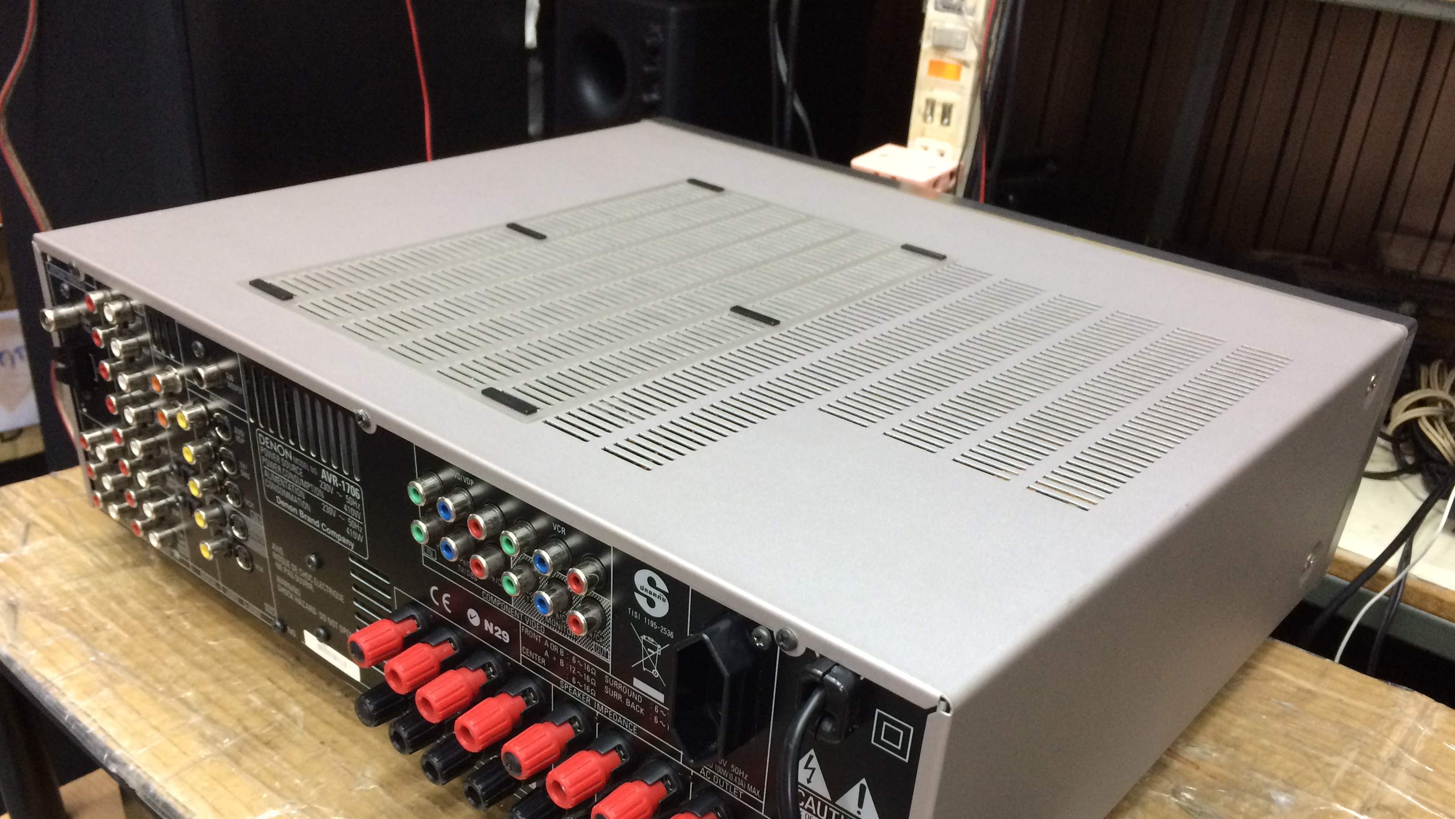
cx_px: 735
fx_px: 1235
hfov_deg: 61.0
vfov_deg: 36.3
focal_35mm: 32
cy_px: 546
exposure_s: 1/33
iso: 160
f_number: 2.2
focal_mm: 4.15
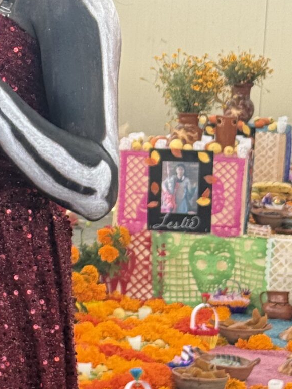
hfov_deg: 9.2
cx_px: -110
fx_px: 1788
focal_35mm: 159
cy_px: 166
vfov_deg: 12.4
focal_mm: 6.76
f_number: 1.78
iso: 64
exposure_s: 1/592
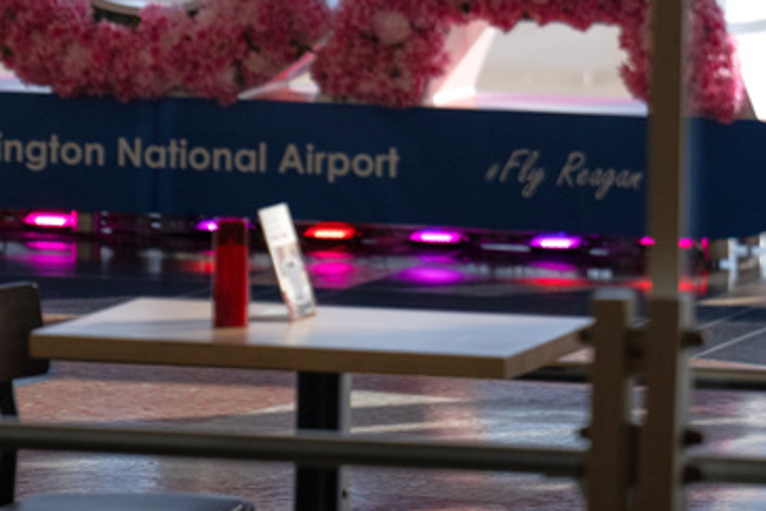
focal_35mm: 416
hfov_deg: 5.0
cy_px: -192
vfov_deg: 3.3
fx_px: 8855
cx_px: 383
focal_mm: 148
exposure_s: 1/3200
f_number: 2.8
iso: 640
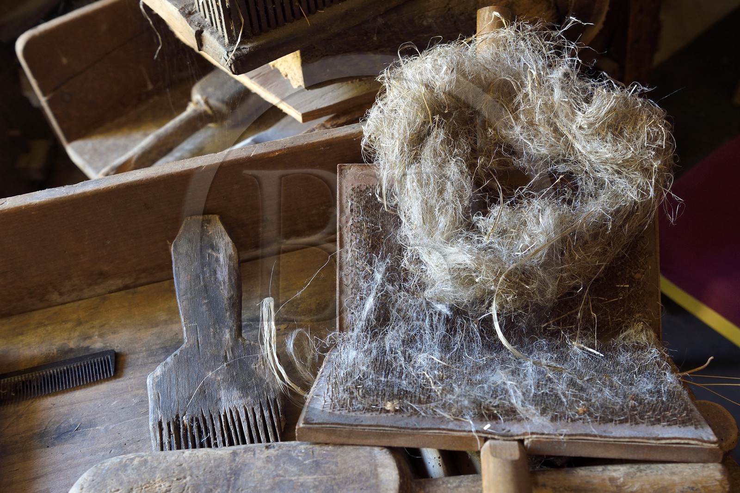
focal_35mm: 36
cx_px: 370
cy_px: 246
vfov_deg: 36.9
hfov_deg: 53.1
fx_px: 740
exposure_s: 1/20
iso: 800
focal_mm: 36
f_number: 5.6
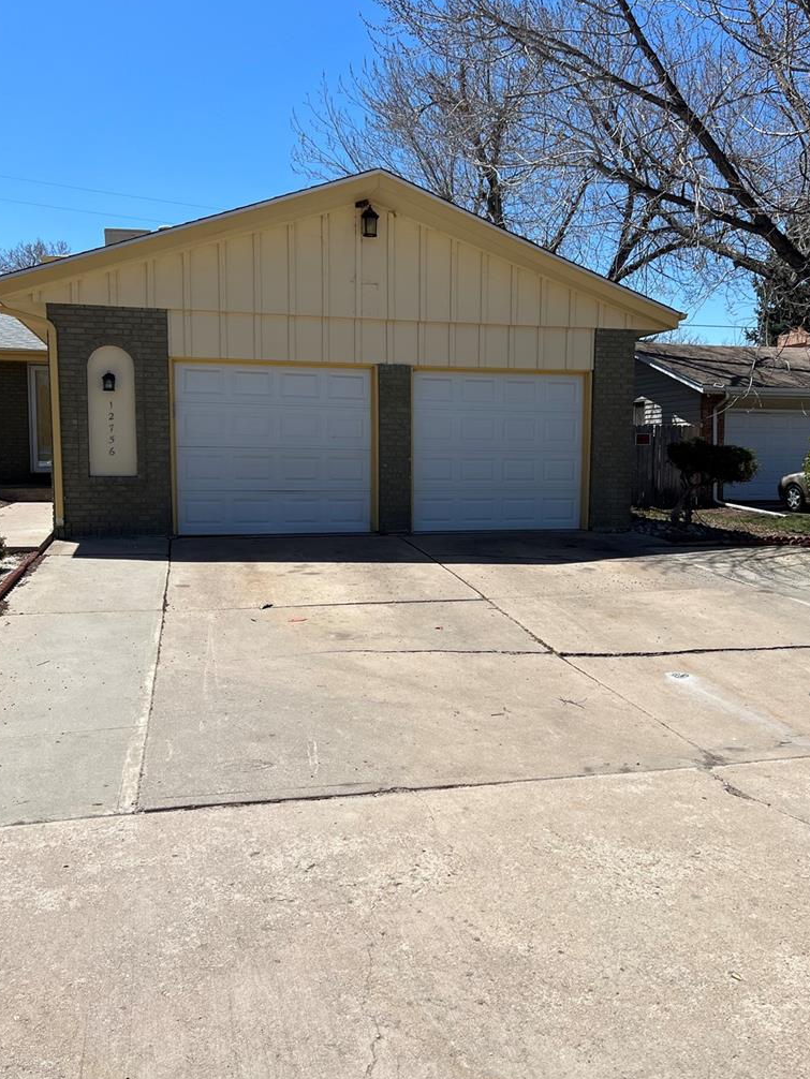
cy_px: 514
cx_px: 451
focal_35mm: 31
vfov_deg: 58.3
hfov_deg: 45.4
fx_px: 967
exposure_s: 1/5587
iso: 50
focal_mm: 5.7
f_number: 1.5
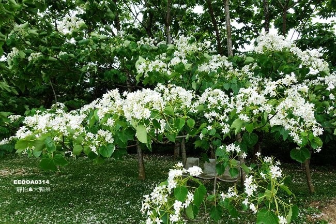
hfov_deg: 73.8
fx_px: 224
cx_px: 168
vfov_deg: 53.1
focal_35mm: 24
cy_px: 112
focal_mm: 8.8
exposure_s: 1/160
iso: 250
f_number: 5.6
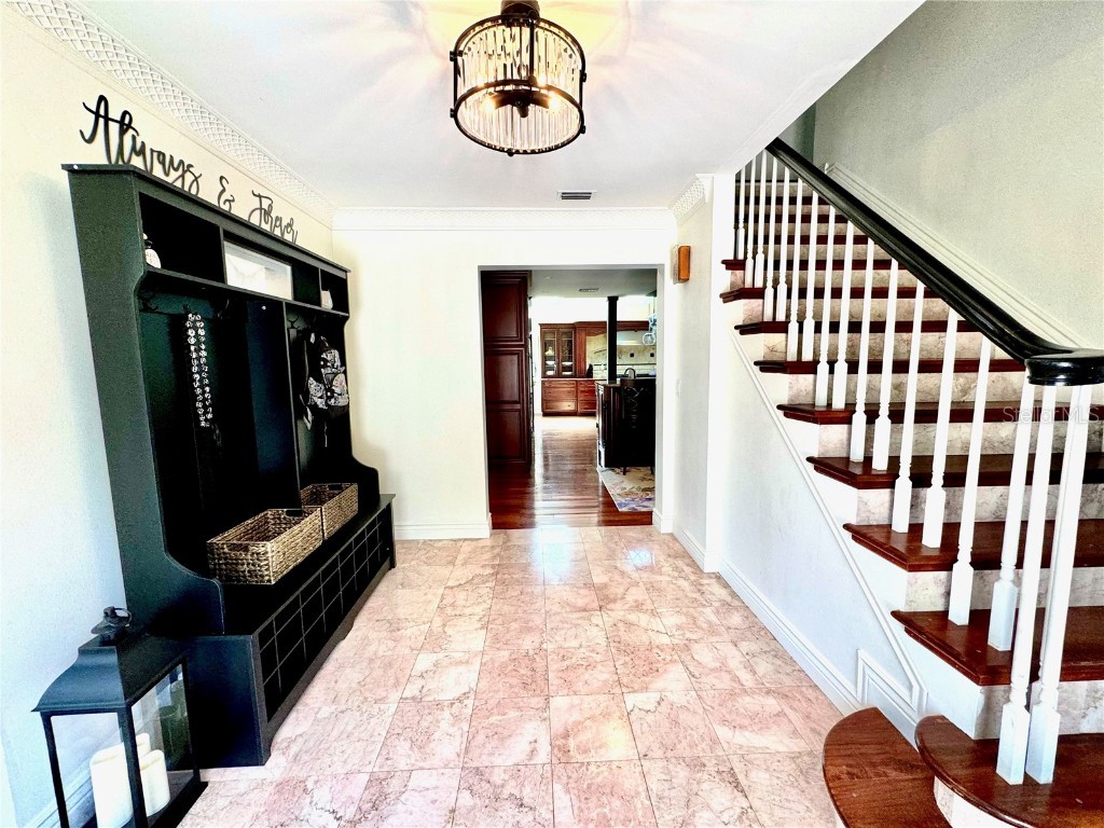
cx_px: 552
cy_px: 414
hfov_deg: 102.1
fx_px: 446
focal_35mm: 14
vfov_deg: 85.7
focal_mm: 2.22
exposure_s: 1/120
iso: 160
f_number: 2.2
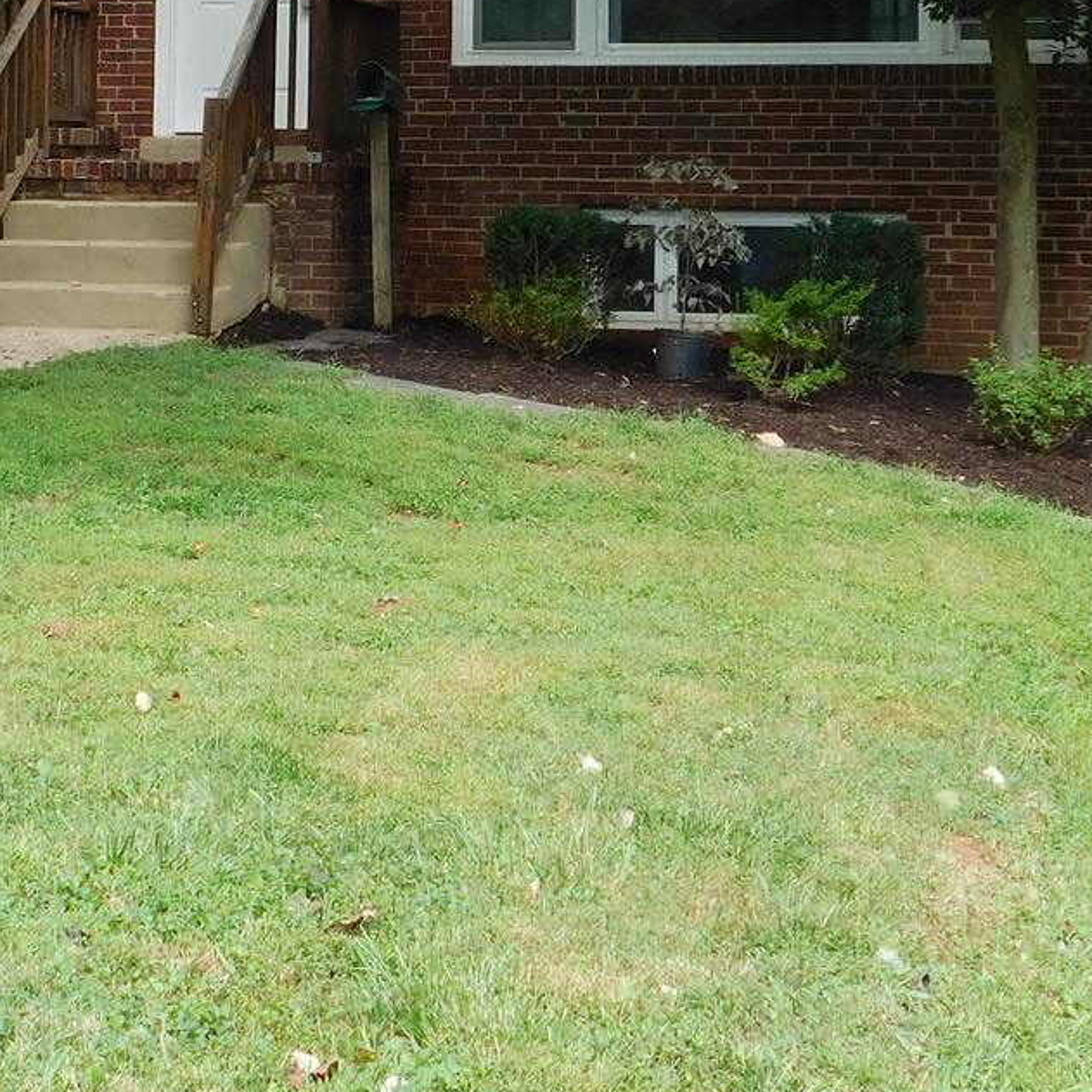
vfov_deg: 19.7
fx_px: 3069
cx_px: 220
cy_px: 57
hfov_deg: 20.0
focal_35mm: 86
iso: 125
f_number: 3.2
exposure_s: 1/400
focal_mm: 5.3
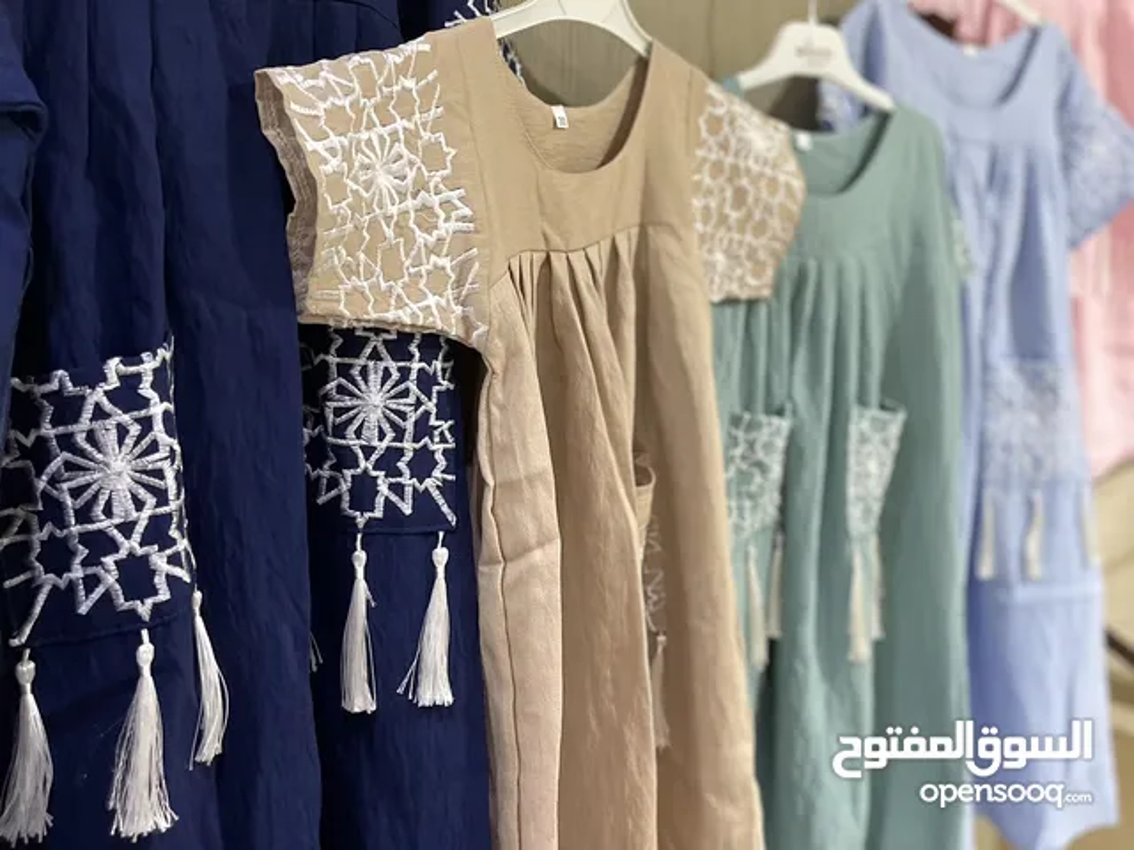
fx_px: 852
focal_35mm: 26
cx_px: 567
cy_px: 425
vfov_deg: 53.1
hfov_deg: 67.3
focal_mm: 5.1
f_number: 1.6
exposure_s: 1/50
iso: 500
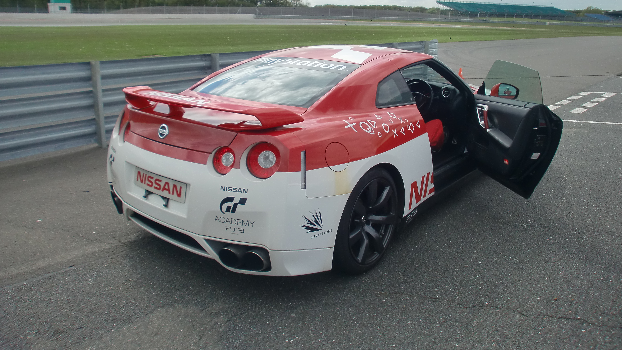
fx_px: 478
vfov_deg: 39.8
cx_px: 317
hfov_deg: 66.1
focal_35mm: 29
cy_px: 124
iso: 64
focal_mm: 4.65
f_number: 7.8
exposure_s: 1/200
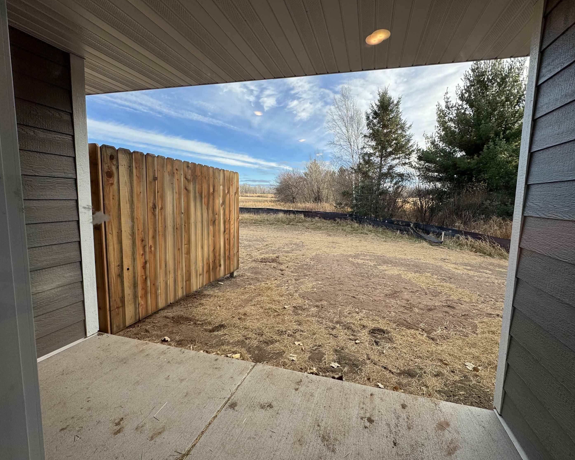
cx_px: 313
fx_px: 255
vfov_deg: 84.0
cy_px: 224
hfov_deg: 96.6
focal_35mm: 15
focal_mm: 2.22
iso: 40
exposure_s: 1/508
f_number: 2.2
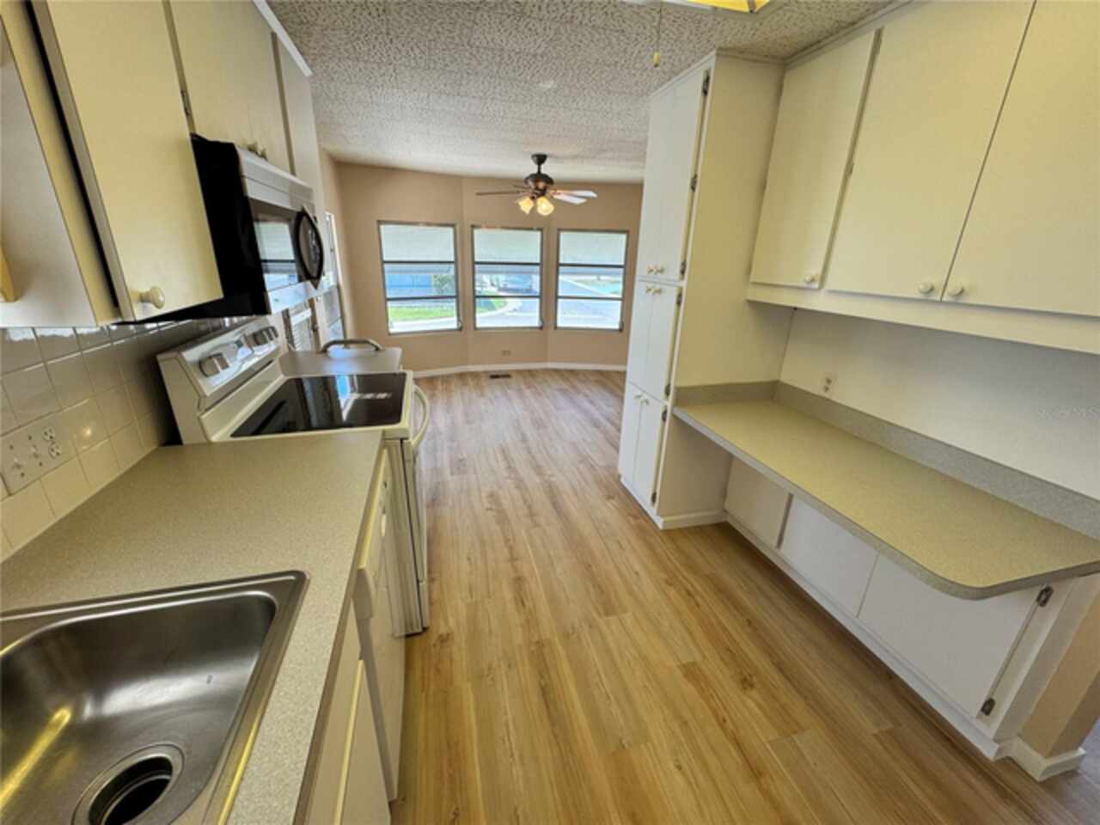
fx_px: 445
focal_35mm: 14
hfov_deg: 102.1
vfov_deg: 85.7
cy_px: 412
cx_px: 550
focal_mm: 2.22
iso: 64
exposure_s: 1/120
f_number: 2.2
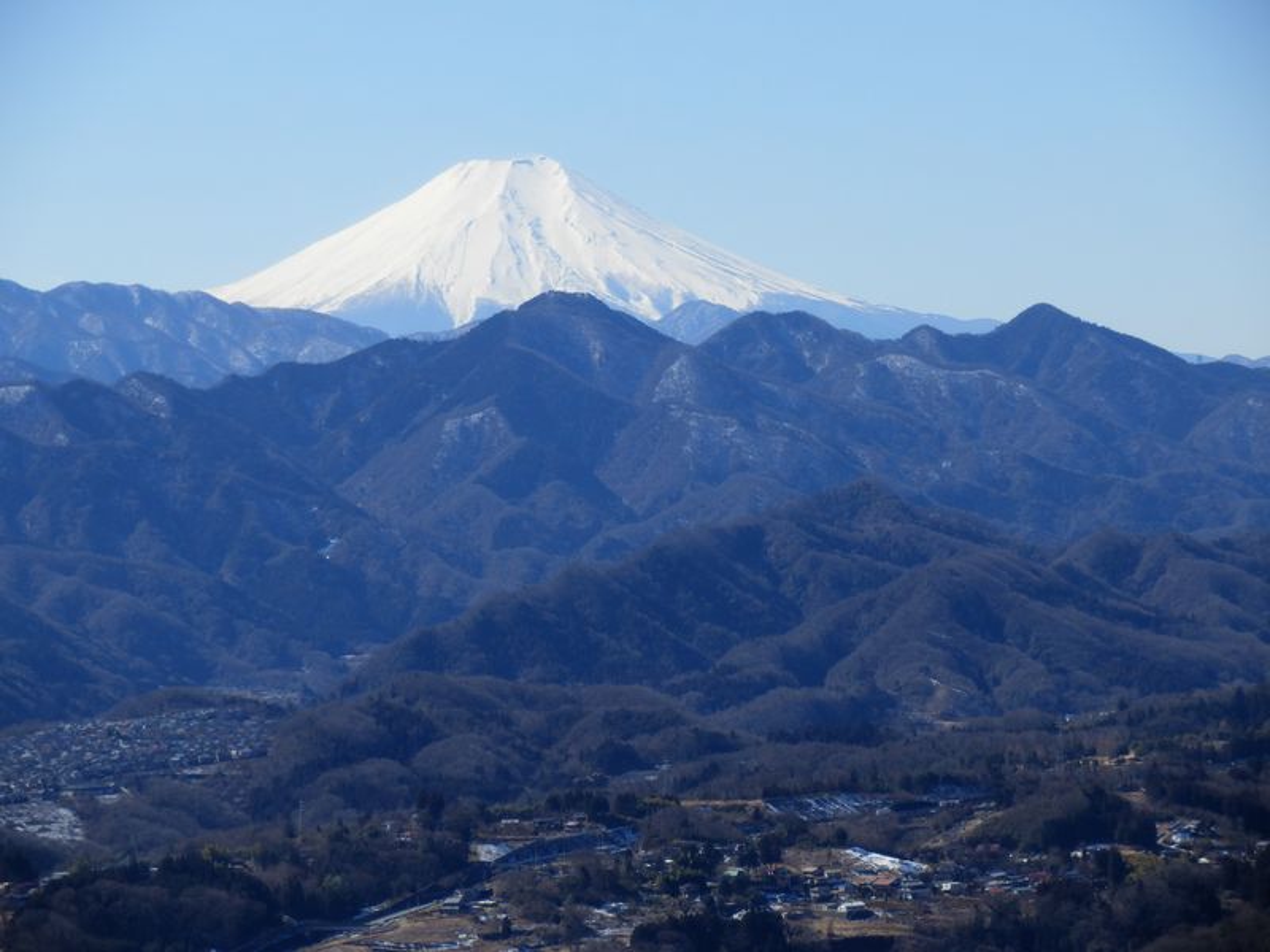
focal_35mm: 166
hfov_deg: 11.9
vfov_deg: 8.9
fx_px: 6090
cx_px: 635
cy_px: 476
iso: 80
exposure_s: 1/500
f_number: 5.9
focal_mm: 29.4
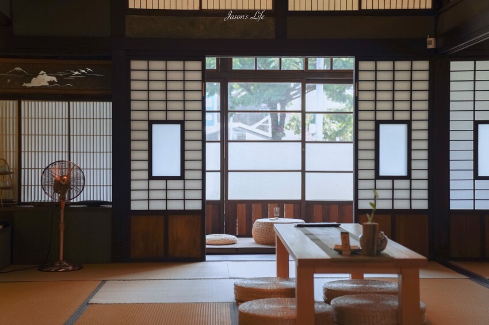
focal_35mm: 53
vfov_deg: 25.5
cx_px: 244
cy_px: 162
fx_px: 720
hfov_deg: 37.5
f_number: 2.8
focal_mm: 53
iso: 100
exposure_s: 1/100
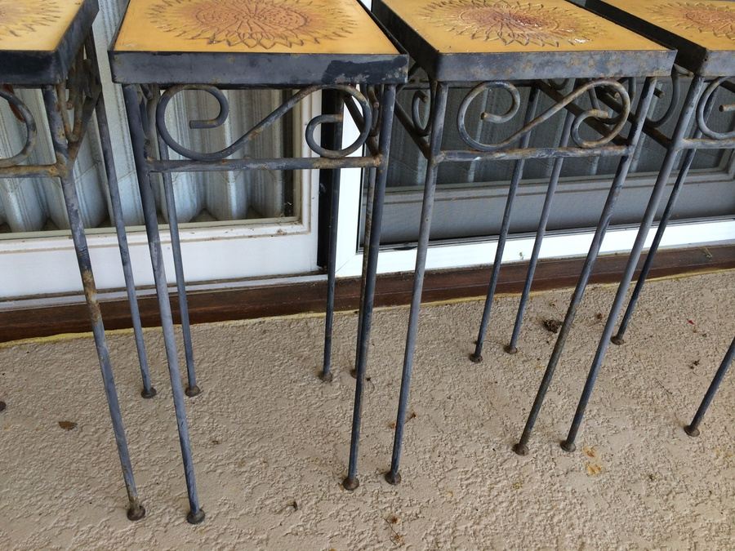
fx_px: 637
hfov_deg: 60.0
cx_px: 368
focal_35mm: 30
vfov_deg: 46.8
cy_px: 276
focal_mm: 4.12
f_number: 2.2
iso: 50
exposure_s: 1/60
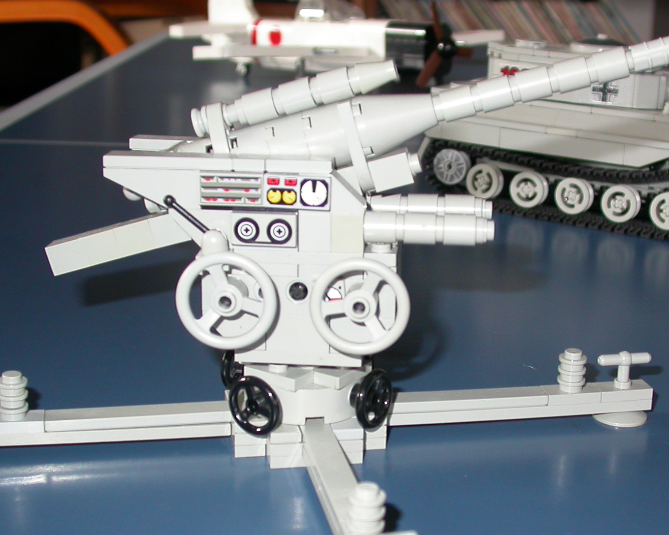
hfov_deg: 30.4
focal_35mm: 62
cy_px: 330
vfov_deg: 24.5
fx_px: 1228
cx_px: 397
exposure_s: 1/60
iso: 100
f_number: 2.6
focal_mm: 7.85
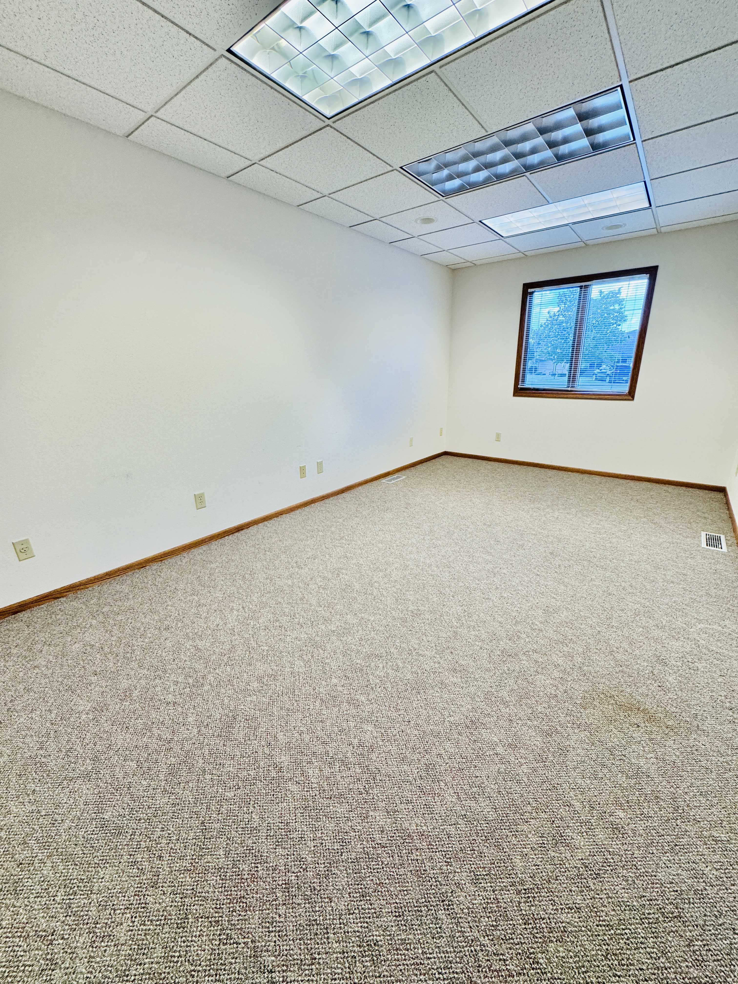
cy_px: 492
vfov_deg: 102.1
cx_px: 369
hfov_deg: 85.7
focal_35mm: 14
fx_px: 398
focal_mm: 2.22
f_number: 2.2
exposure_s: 1/120
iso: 200
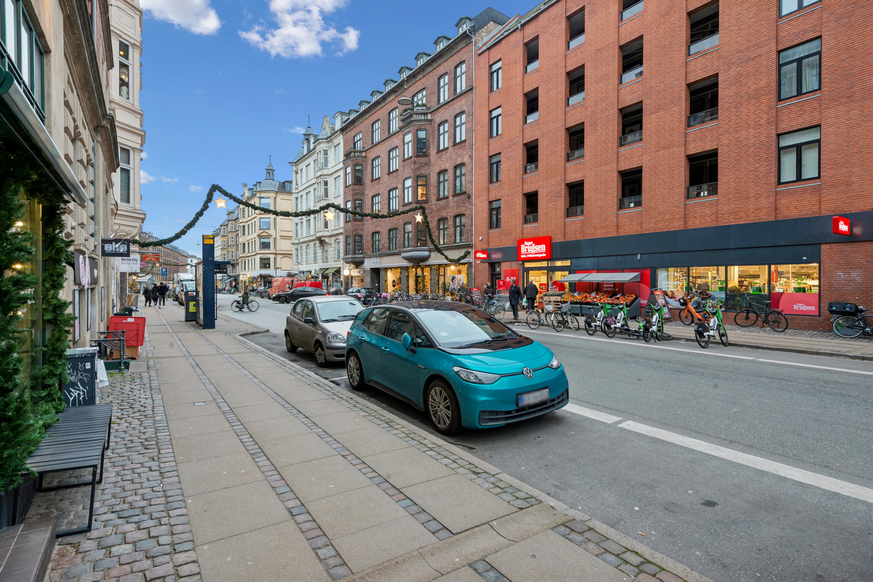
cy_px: 291
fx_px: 461
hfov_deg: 86.9
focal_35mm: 19
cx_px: 436
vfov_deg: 64.6
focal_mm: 19
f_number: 10
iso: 200
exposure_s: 1/10
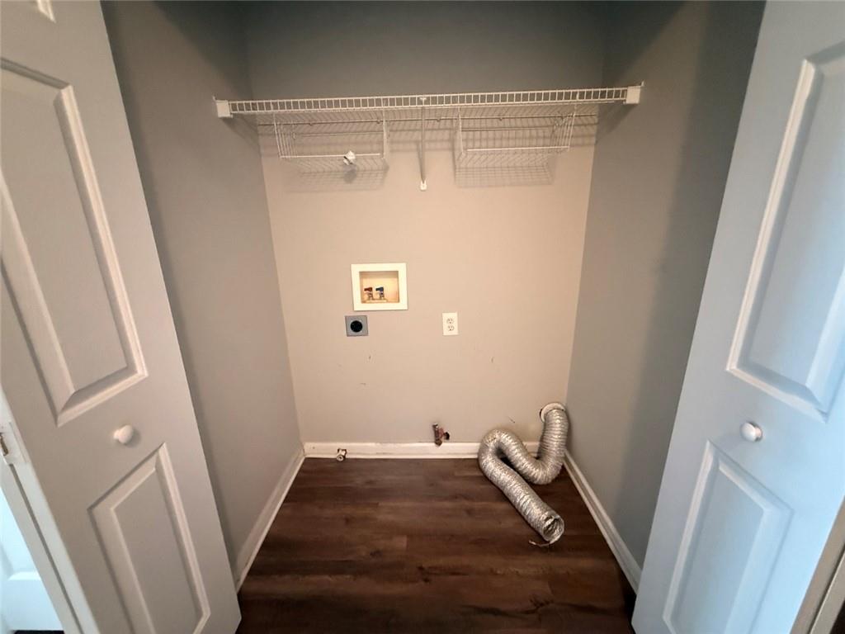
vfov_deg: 85.7
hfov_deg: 102.1
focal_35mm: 14
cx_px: 422
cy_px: 317
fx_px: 342
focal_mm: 2.22
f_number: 2.2
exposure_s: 1/40
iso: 1000
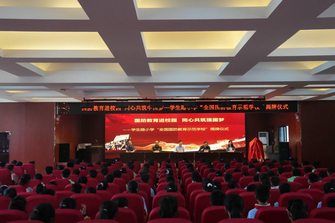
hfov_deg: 46.4
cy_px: 112
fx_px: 391
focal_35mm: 42
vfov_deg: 31.9
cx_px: 168
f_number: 9
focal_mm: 42
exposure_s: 1/250
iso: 12800
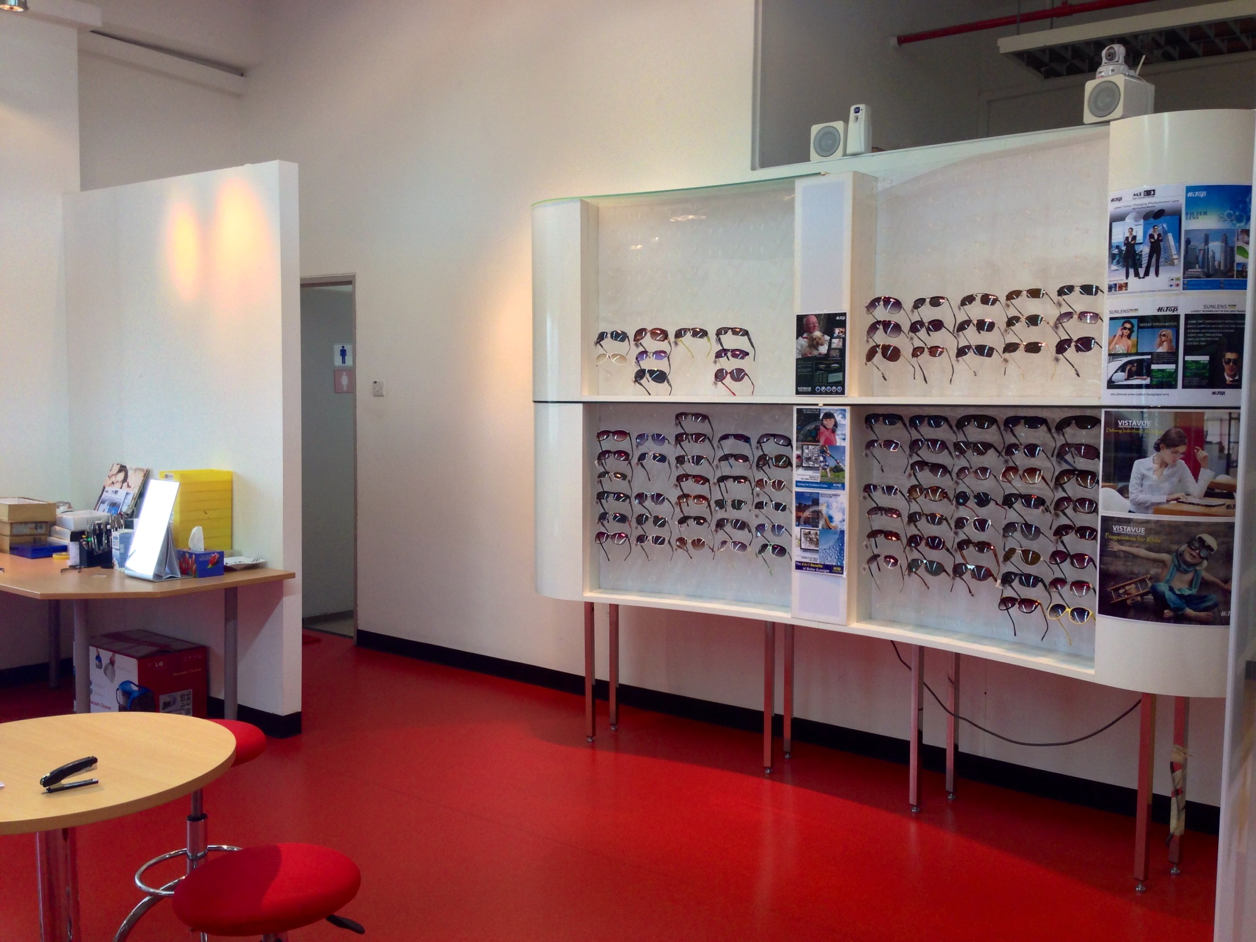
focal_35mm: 33
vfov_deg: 42.9
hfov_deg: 55.4
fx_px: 1197
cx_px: 628
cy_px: 471
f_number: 2.4
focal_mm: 4.12
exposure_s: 1/30
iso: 64
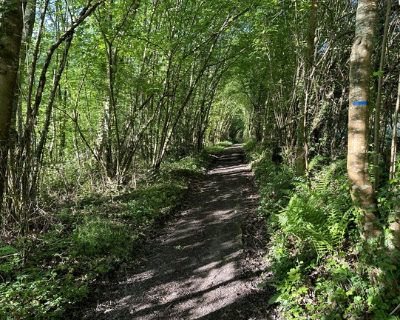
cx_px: 207
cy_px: 156
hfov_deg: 66.0
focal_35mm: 26
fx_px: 308
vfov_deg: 54.9
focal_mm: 6.86
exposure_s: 1/121
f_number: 1.78
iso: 50
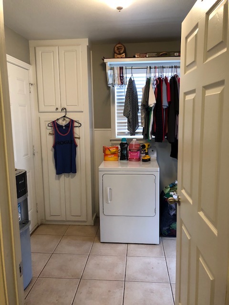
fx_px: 247
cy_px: 152
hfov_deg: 49.7
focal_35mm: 28
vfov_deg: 63.4
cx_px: 114
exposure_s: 1/15
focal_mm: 4
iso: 80
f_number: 1.8
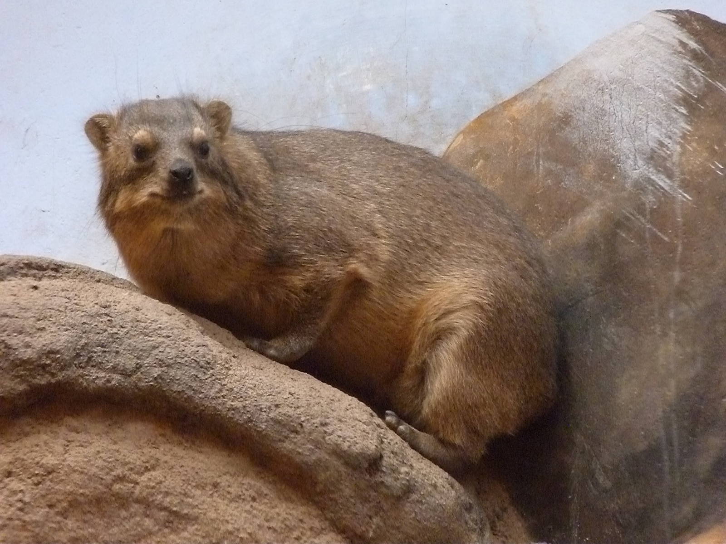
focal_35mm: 599
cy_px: 272
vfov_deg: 2.5
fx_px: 12563
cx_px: 363
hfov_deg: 3.3
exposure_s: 1/320
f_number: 5.6
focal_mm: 107.8
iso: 1600
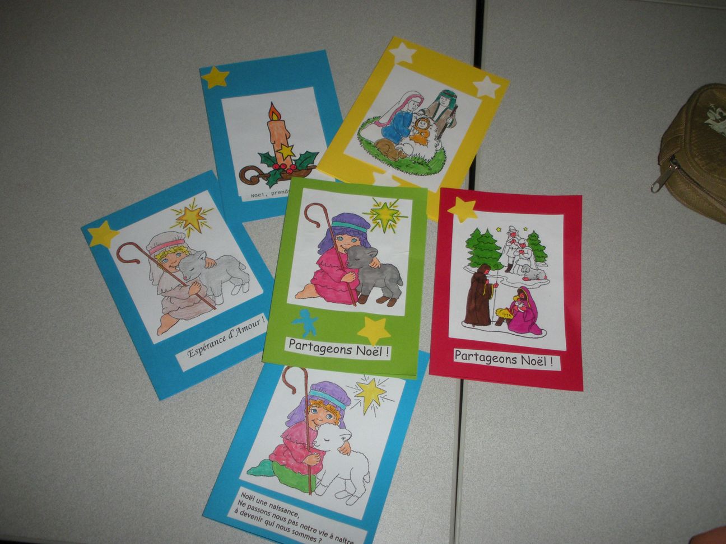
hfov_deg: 52.6
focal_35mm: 35
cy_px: 272
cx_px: 363
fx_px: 734
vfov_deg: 40.7
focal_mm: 6.3
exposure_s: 1/60
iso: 200
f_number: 3.5
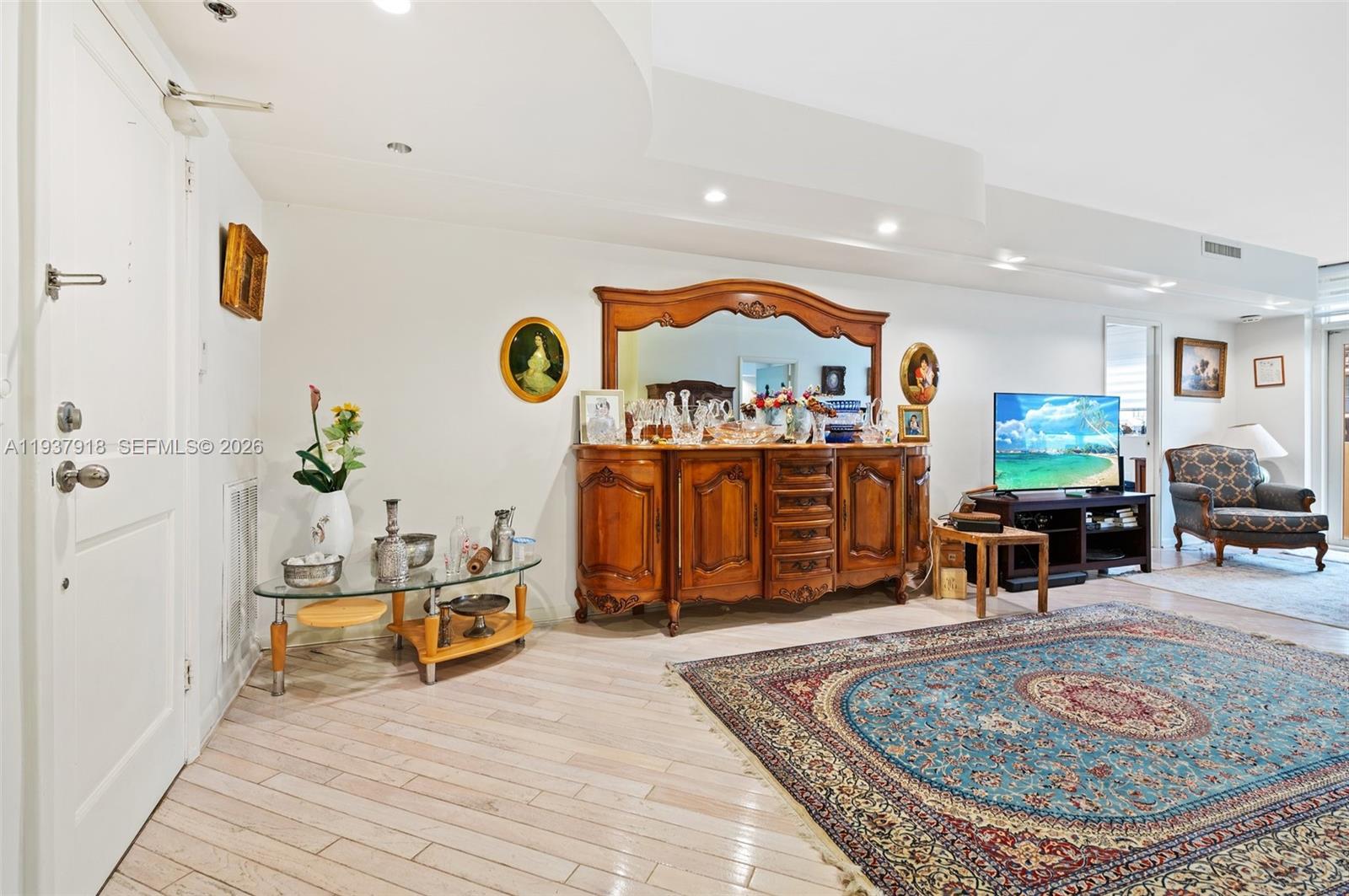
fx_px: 599
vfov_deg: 73.6
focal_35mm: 16
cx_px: 674
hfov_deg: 96.8
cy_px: 448
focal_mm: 16
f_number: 8
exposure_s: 2
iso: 200
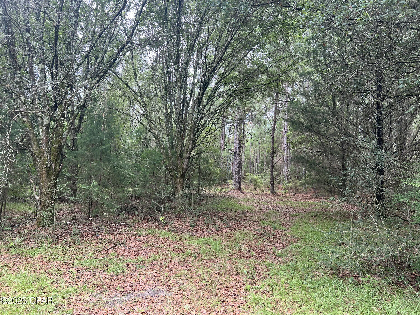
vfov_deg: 53.1
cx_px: 210
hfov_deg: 67.3
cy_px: 158
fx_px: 315
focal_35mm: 26
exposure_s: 1/208
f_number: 1.5
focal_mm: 5.7
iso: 40
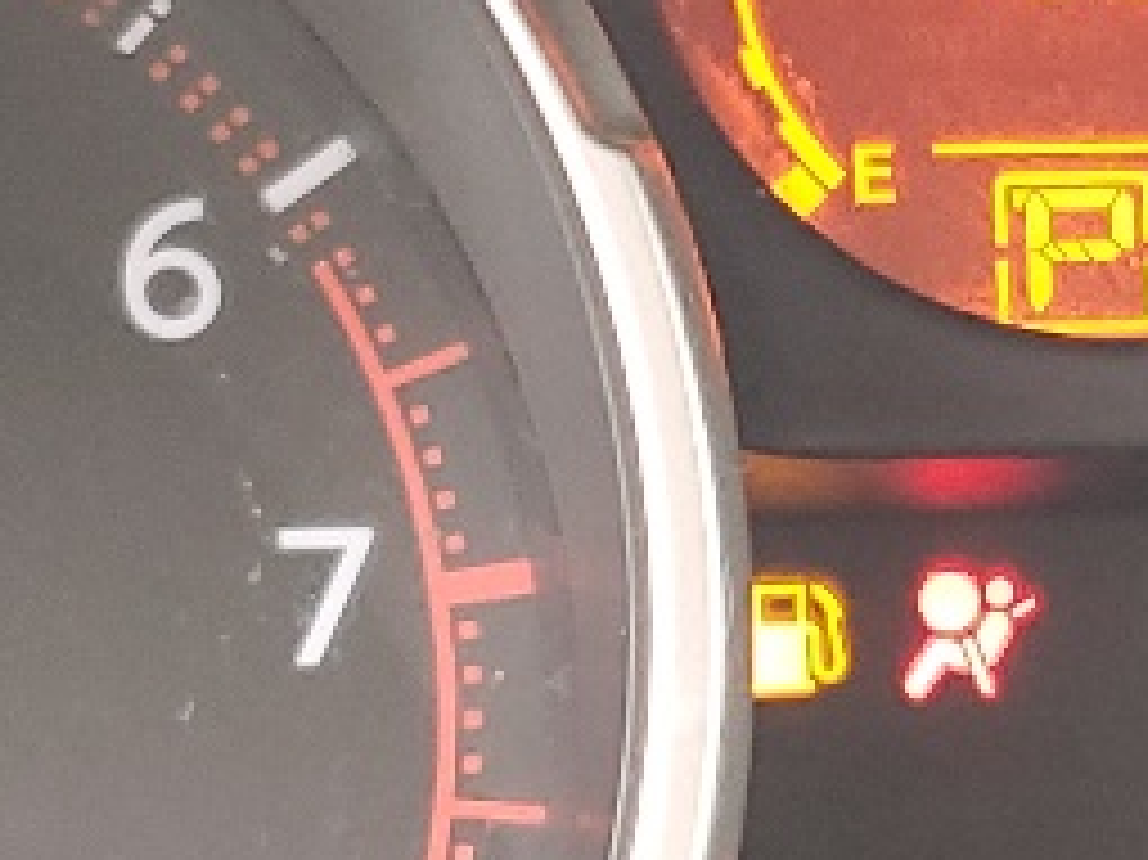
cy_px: 423
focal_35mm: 163
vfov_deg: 9.1
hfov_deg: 12.1
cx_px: 864
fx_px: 5403
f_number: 1.5
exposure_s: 1/60.2
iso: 127
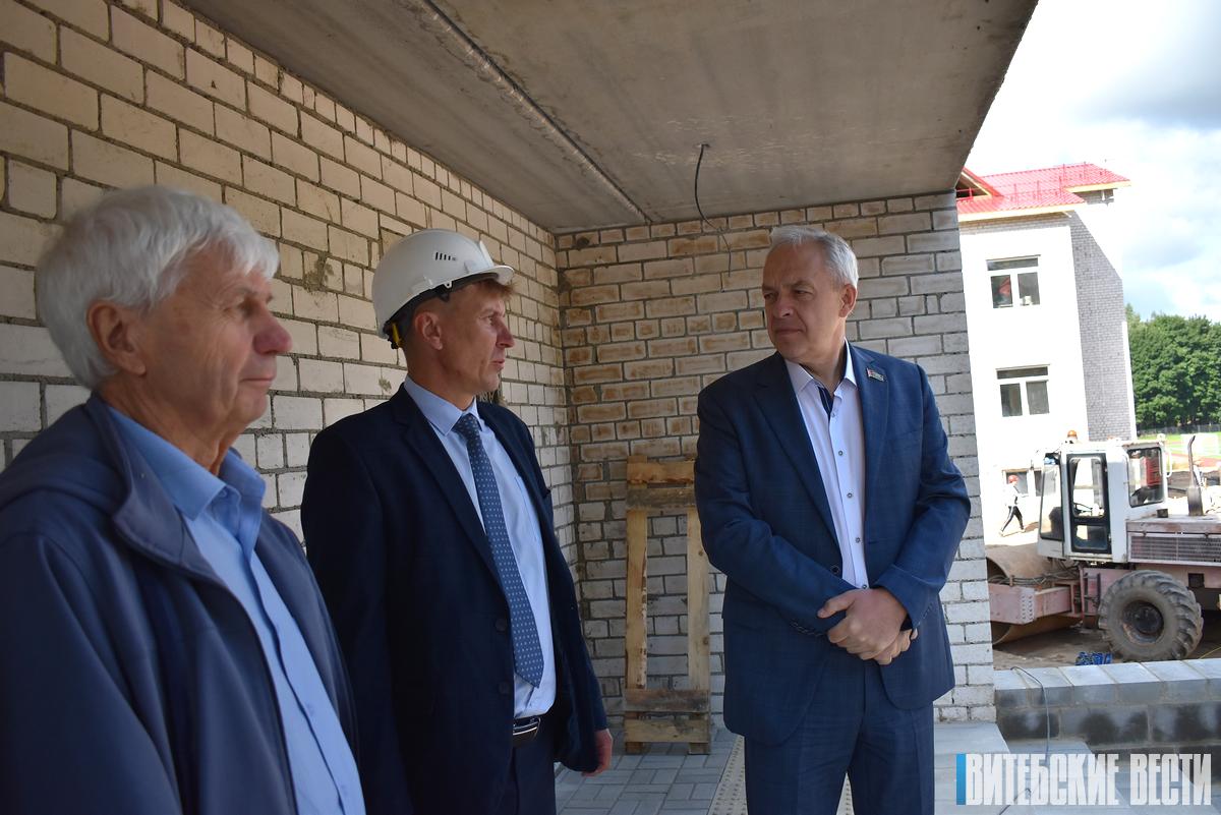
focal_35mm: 30
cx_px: 610
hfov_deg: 61.9
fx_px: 1018
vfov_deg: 43.6
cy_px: 408
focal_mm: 20
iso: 400
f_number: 4.5
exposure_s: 1/1000
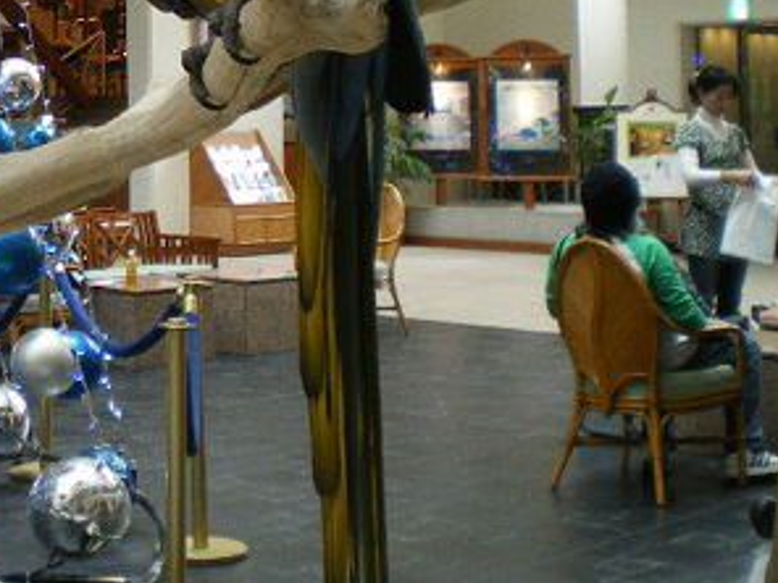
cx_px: -24
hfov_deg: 23.5
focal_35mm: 79
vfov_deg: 18.2
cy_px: 4
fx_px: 1776
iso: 160
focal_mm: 6.3
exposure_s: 1/50
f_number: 3.1
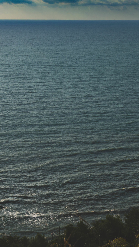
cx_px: 24
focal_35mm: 80
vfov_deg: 26.4
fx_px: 523
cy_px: 167
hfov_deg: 15.0
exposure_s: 1/400
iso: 100
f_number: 14
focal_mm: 35
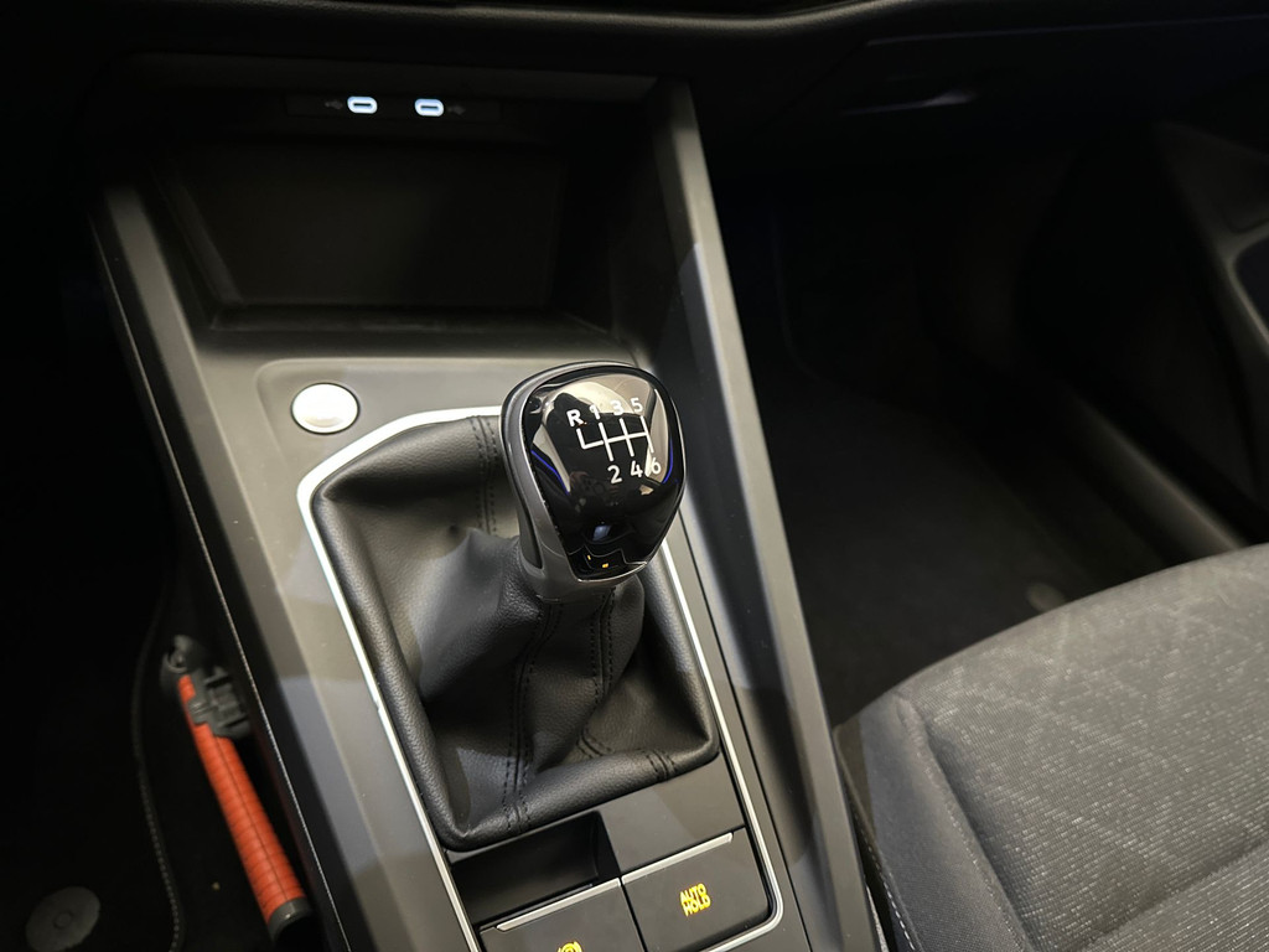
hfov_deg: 71.6
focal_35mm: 24
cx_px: 634
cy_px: 476
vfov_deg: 56.8
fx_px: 880
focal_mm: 6.86
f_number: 1.78
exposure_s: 1/25
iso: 2000
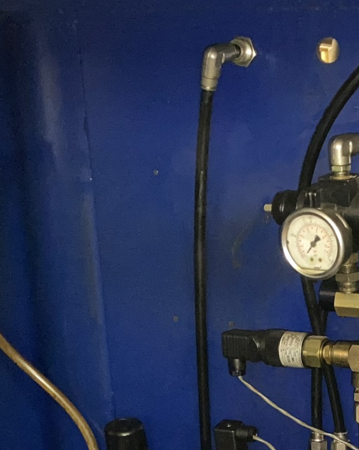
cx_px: 439
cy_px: 439
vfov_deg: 25.3
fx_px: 957
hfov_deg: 19.9
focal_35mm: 72
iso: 400
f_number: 1.8
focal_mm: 4.25
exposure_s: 1/4
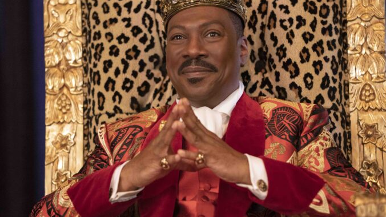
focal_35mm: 211
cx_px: 194
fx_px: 2159
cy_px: 99
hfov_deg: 10.2
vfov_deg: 5.8
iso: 8000
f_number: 3.2
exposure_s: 1/200
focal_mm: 200
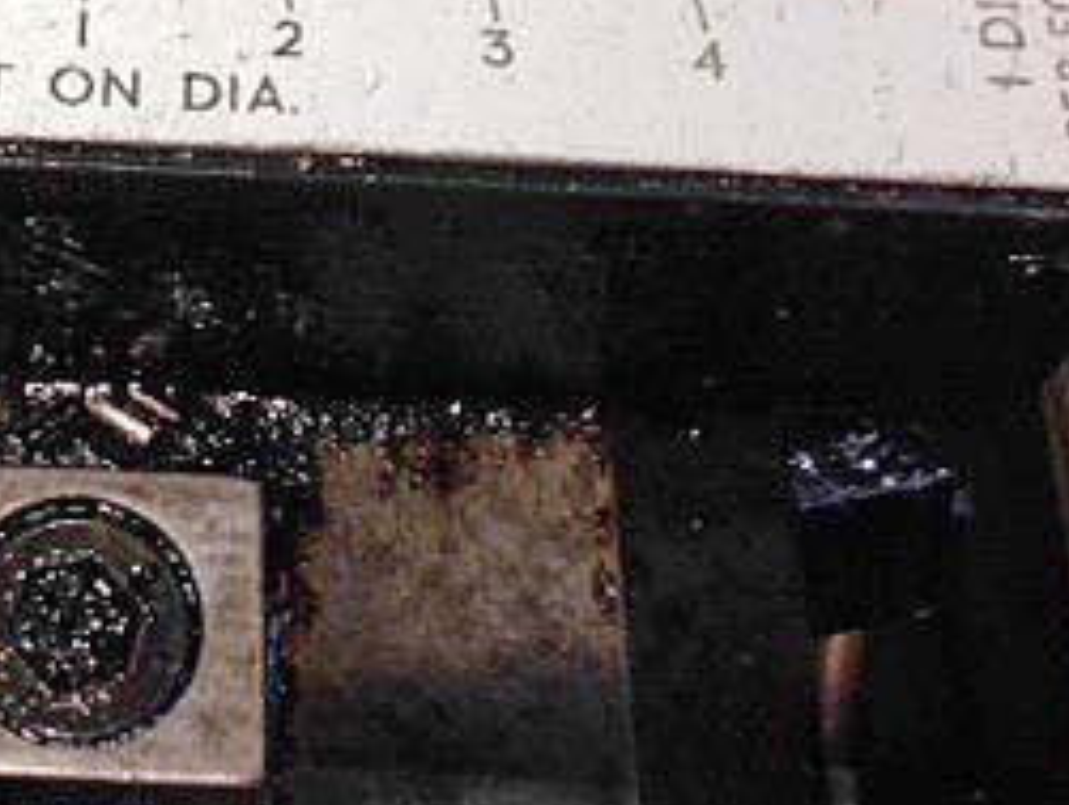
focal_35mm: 84
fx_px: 2598
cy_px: -115
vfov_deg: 17.0
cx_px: 21
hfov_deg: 22.4
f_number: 2.4
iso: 50
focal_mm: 4.12
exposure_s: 1/20
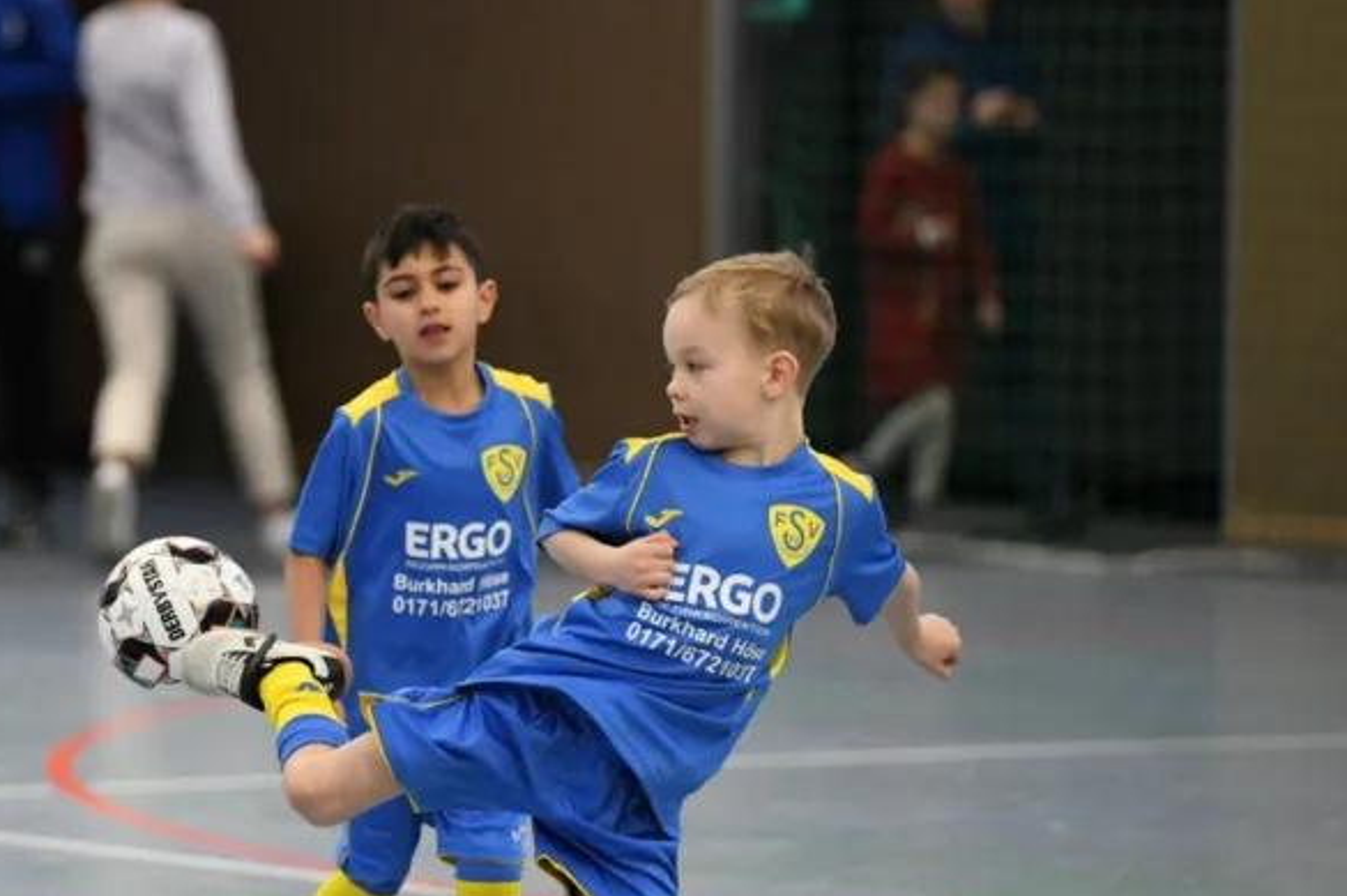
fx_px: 10804
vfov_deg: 4.7
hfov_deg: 7.1
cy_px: 486
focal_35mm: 289
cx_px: 244
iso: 8000
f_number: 2.8
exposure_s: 1/1250
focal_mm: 165
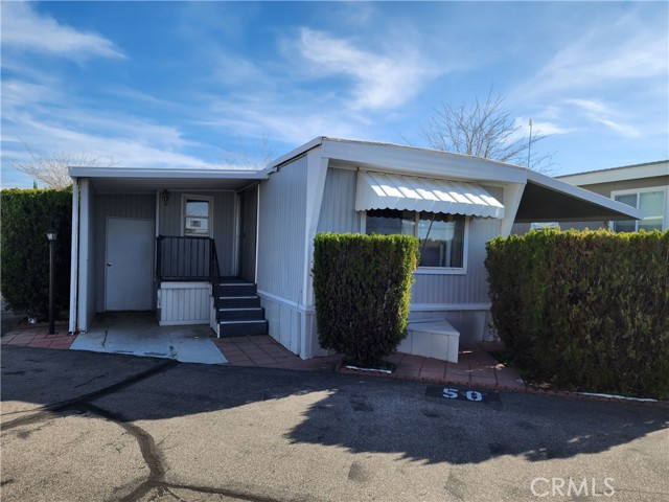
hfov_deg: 73.9
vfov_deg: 58.9
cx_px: 334
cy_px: 251
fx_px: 445
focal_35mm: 23
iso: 12
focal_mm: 6.4
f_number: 1.8
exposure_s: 1/697
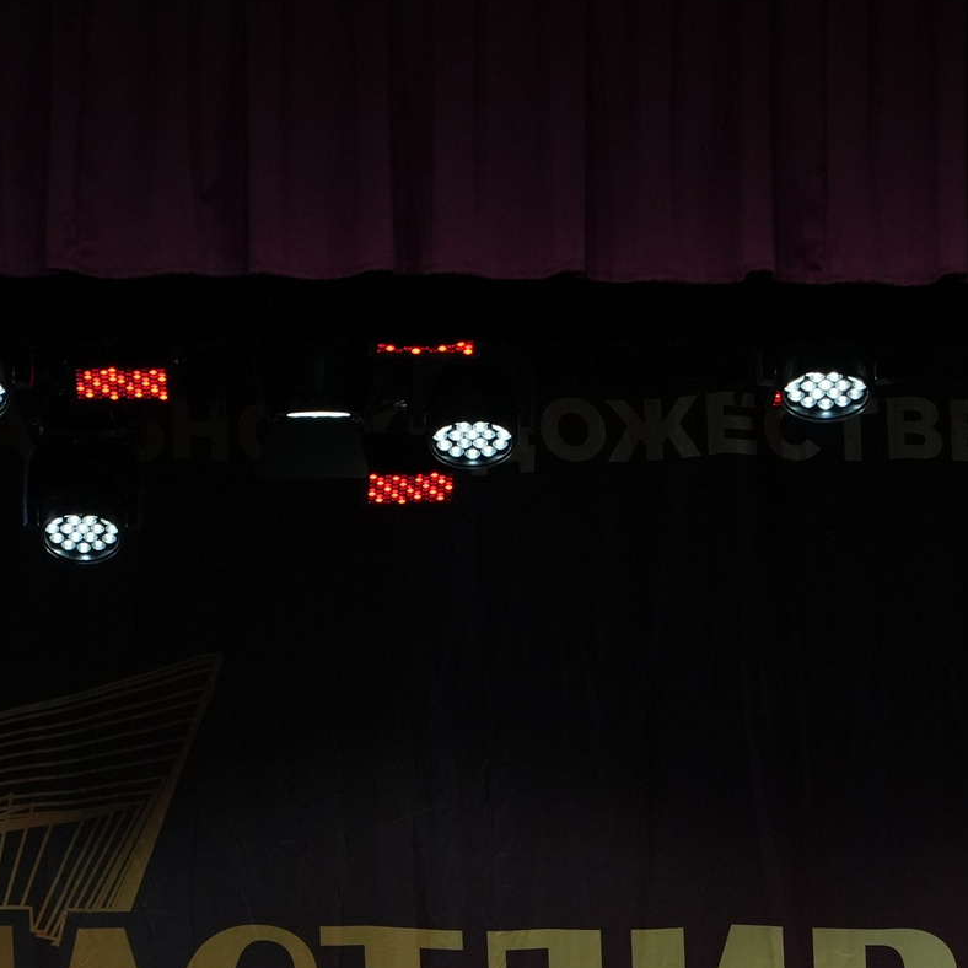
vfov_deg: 6.0
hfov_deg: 6.0
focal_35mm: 290
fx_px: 9175
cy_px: 1031
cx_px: 884
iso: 2500
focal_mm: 105
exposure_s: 1/250
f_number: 6.3
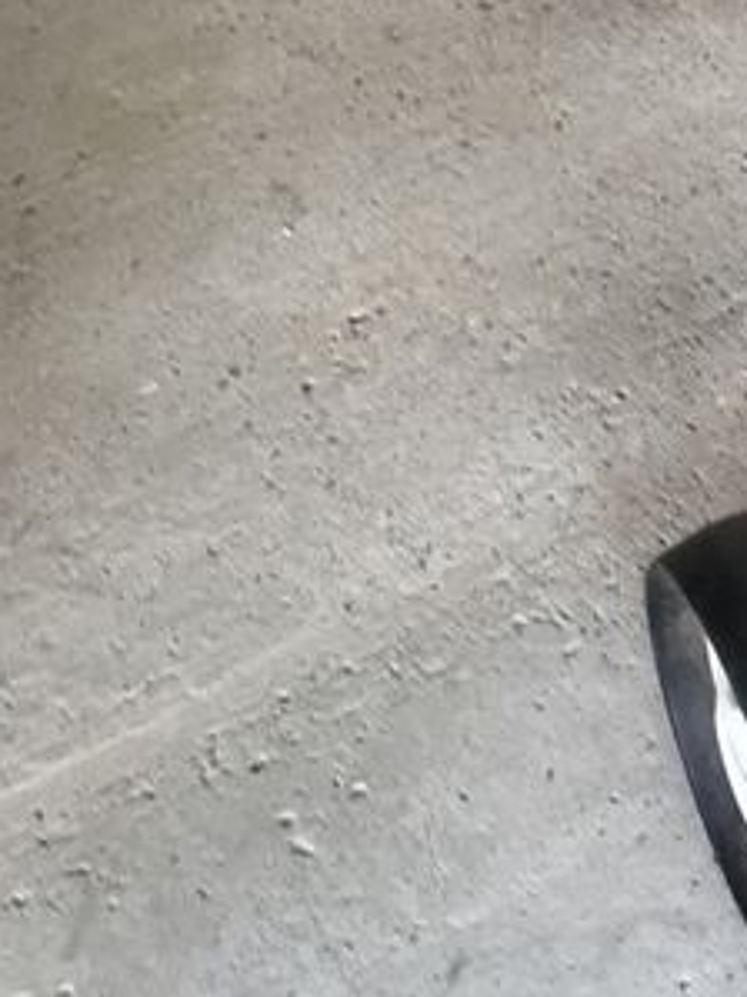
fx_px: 2793
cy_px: -213
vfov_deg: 19.1
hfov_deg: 14.1
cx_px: 1164
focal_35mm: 97
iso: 40
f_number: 2.2
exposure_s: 1/100
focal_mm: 4.15
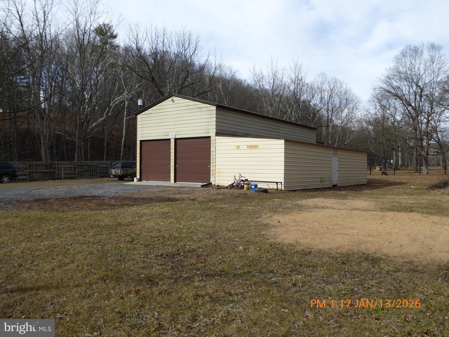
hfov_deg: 61.7
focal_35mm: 29
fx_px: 376
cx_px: 224
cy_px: 168
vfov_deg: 48.2
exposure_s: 1/640
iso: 100
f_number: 3.5
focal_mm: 5
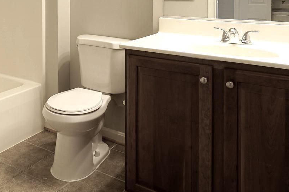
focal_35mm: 38
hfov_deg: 48.6
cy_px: -6
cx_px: 70
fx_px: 305
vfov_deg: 32.0
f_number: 7.1
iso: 100
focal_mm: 10
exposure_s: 1/3
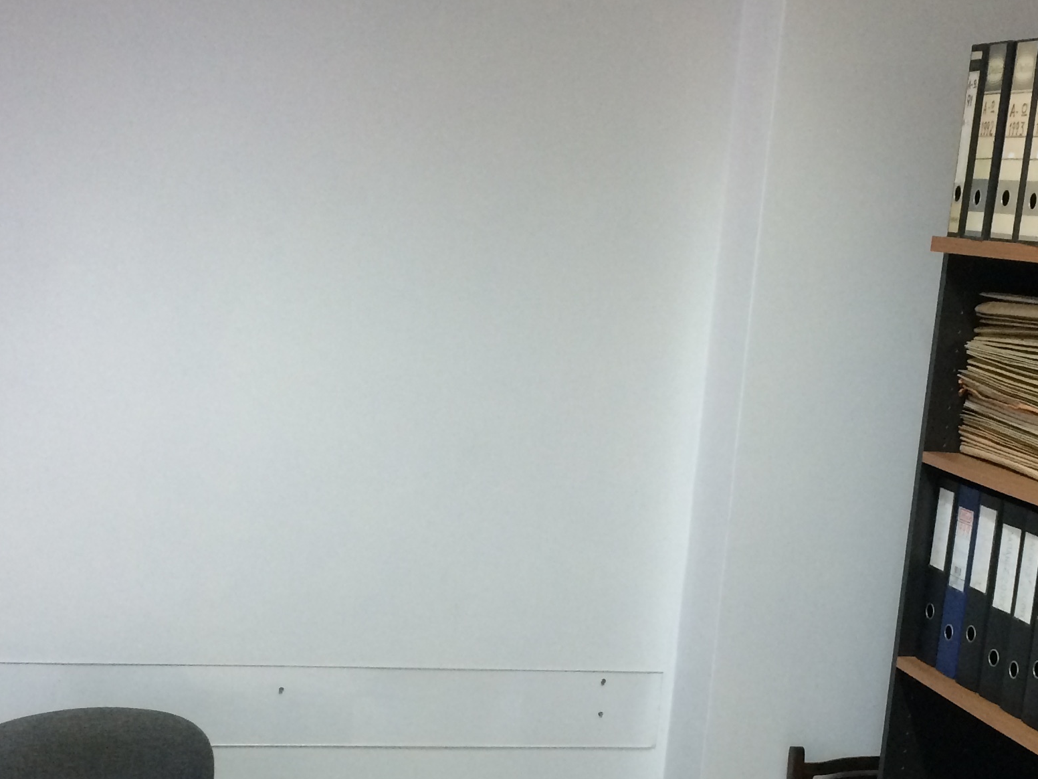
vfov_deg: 23.7
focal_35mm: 61
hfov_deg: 31.6
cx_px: 603
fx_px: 1829
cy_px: 599
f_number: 2.2
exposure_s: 1/33
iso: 200
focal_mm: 4.15
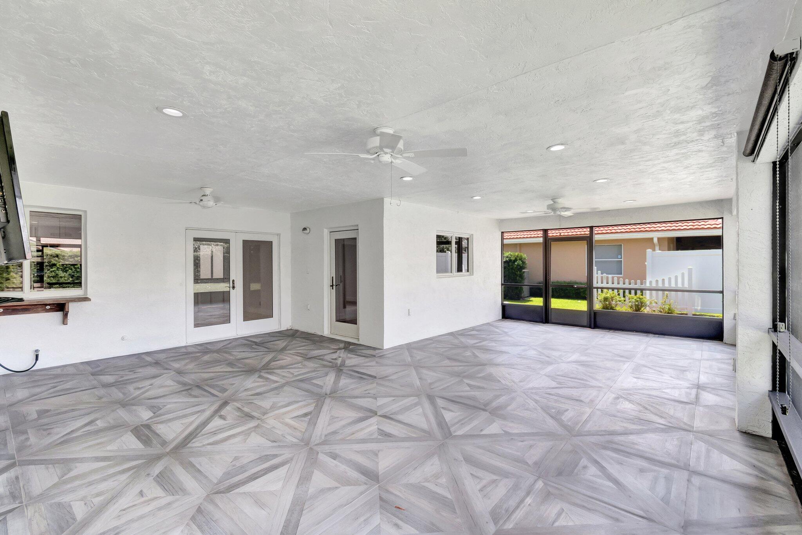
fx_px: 334
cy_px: 268
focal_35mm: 15
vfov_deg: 77.3
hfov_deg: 100.4
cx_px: 401
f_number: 8
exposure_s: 1/60
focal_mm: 10
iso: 1100
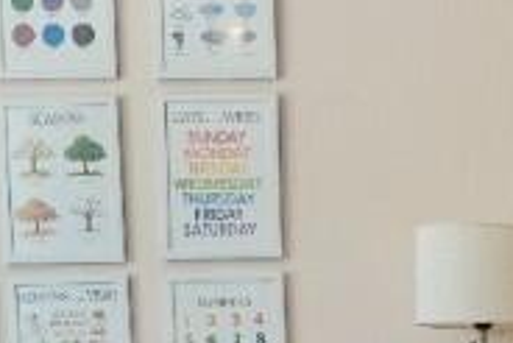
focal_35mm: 92
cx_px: 658
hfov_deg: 20.4
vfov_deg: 14.3
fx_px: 1309
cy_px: 456
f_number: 4
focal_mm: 11
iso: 800
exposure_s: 1/160
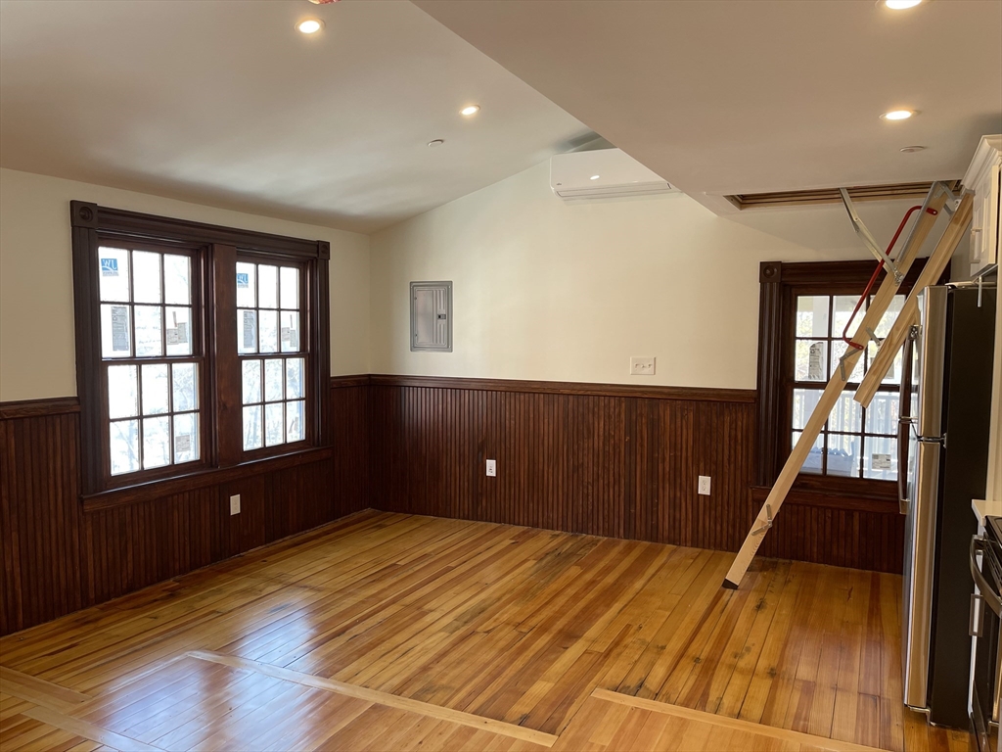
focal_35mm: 26
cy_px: 376
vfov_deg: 53.1
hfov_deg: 67.3
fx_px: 753
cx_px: 501
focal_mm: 5.1
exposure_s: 1/120
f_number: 1.6
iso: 80
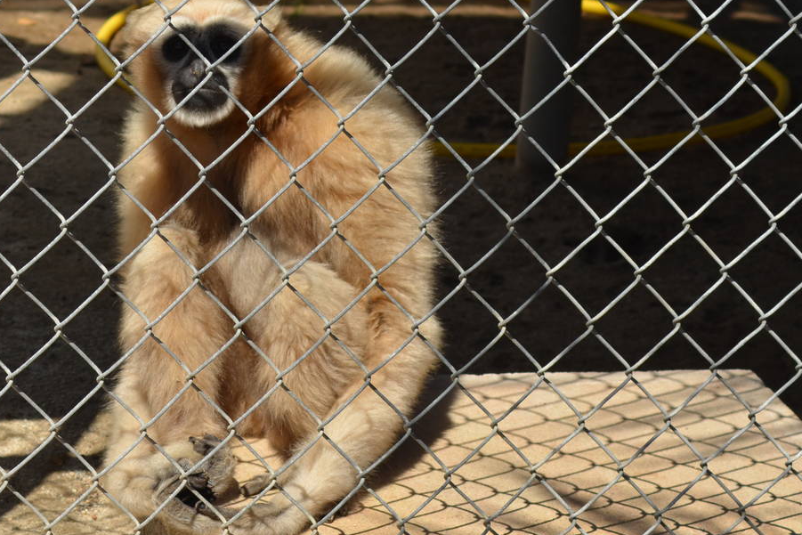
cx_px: 261
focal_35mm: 186
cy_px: 239
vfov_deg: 7.4
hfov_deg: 11.0
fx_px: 4144
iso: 200
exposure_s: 1/800
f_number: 7.1
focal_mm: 70
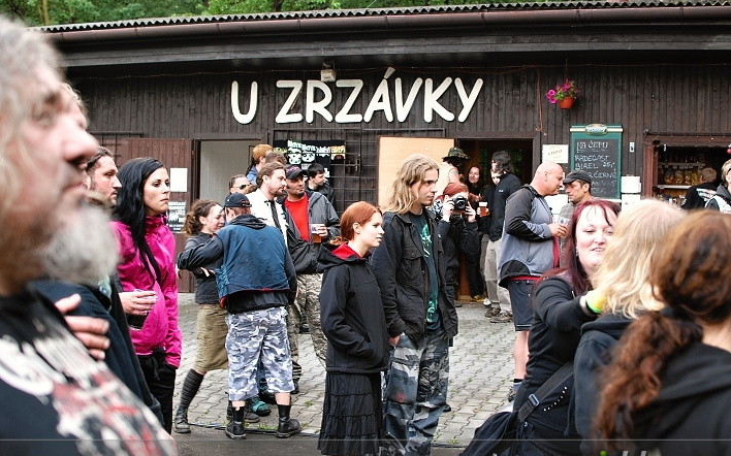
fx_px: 1086
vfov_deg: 23.7
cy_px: 242
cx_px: 371
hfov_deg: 37.2
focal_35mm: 55
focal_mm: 35
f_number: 4
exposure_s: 1/40
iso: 250
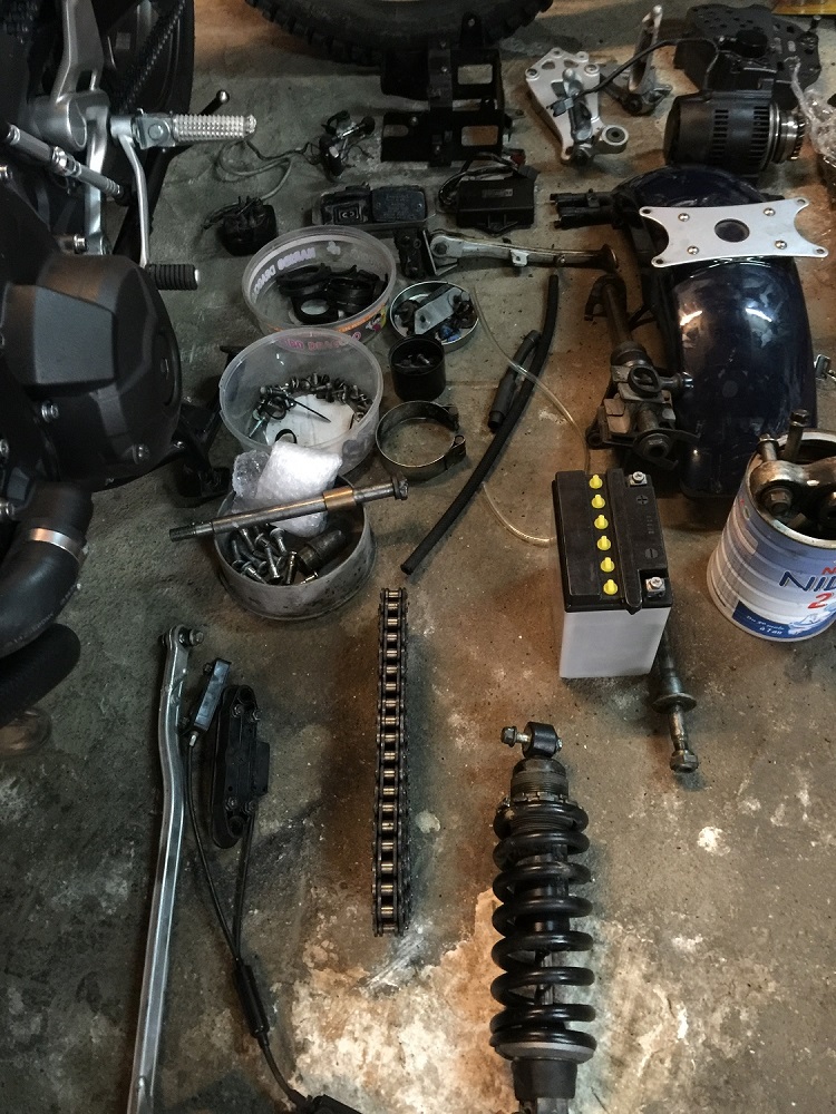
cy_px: 557
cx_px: 418
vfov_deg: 61.7
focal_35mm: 29
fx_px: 934
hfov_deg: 48.2
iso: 125
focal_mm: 4.15
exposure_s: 1/4
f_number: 2.2
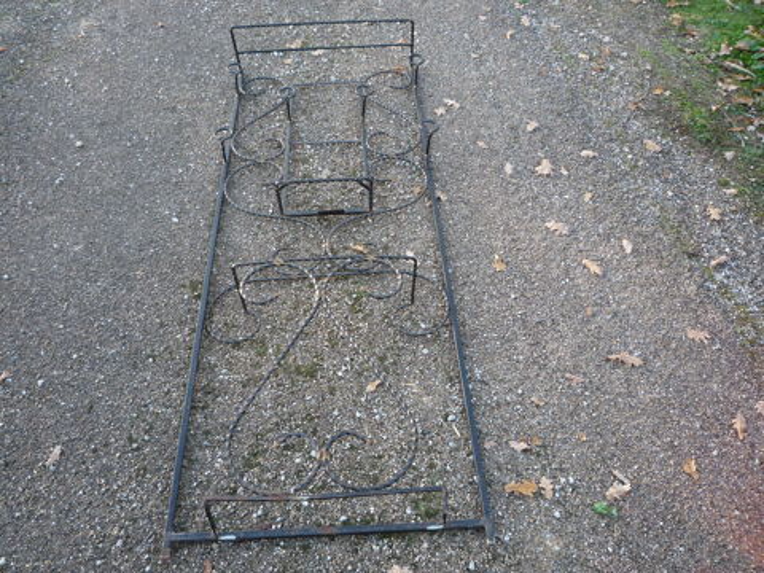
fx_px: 662
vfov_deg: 46.8
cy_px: 286
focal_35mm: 30
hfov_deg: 60.0
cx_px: 382
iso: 100
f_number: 3.3
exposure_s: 1/50
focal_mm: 5.2
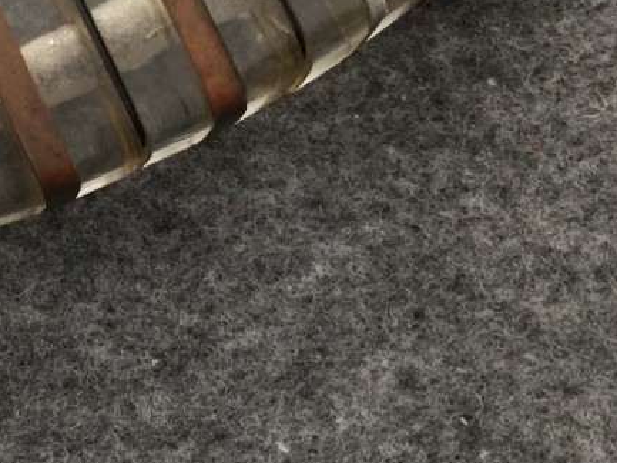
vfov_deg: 21.9
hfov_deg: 27.8
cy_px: 152
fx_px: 1195
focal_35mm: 67
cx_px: 47
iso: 125
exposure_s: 1/30
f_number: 2.2
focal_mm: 4.15
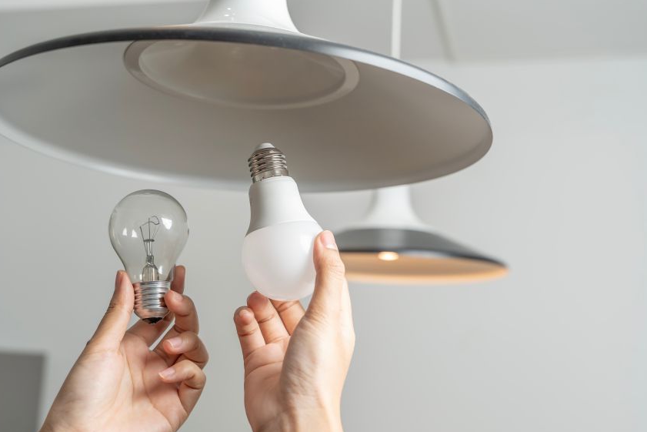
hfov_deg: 42.7
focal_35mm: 46
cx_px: 325
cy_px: 229
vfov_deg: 29.2
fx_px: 827
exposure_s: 1/250
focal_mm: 43
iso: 400
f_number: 4.5
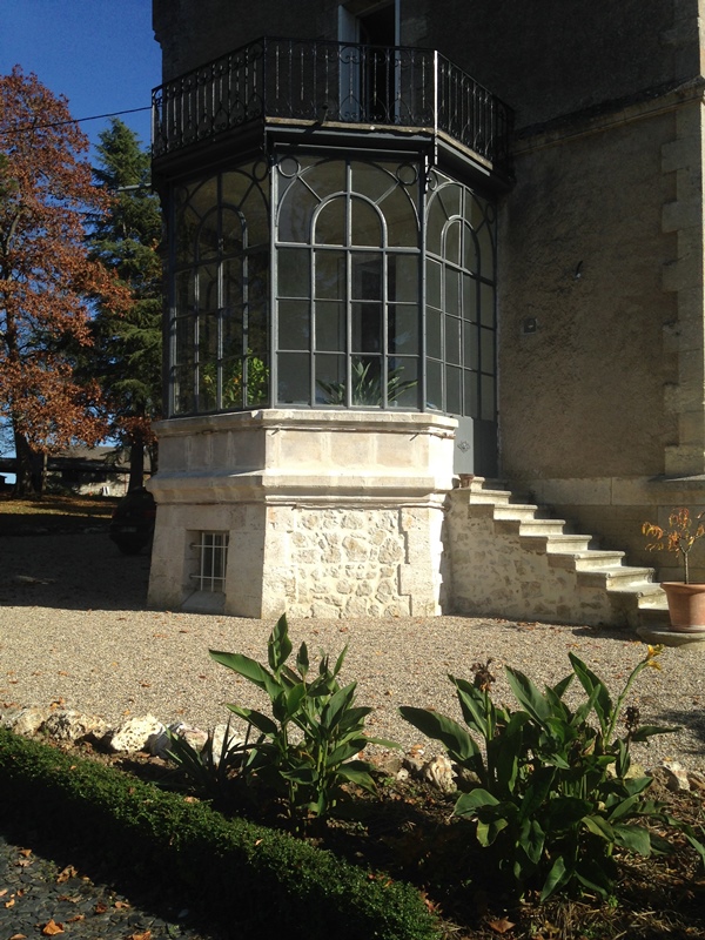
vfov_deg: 55.4
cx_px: 352
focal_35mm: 33
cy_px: 470
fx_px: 896
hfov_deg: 42.9
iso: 50
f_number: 2.4
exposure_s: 1/1808
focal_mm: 4.12
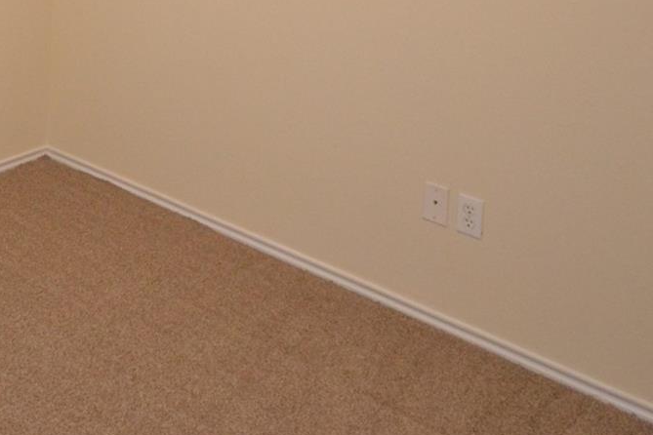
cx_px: -3
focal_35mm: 51
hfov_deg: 35.4
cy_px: -181
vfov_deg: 22.7
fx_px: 917
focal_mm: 11
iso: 1400
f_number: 4.2
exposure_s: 1/60
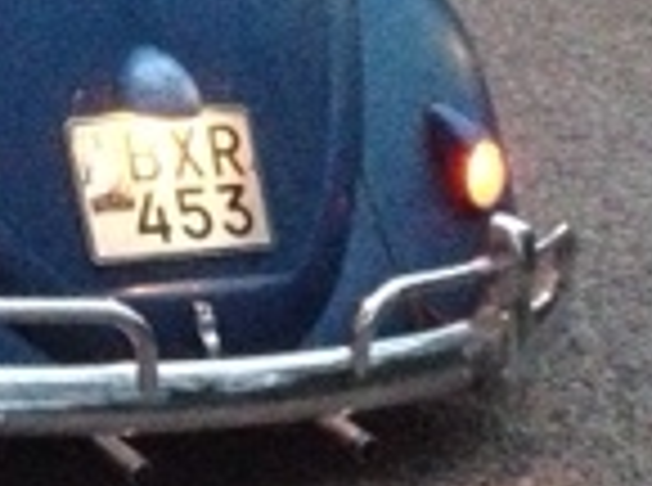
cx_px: -148
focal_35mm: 155
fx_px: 2912
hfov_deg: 12.5
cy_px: -76
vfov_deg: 9.4
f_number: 2.4
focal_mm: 4.28
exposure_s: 1/15
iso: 800
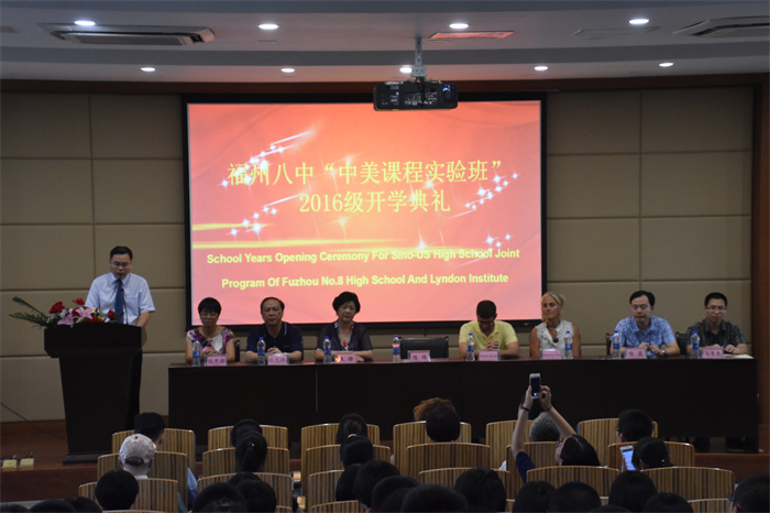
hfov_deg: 23.4
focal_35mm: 87
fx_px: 1860
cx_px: 385
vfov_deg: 15.7
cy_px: 256
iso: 2000
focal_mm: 58
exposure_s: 1/60
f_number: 5
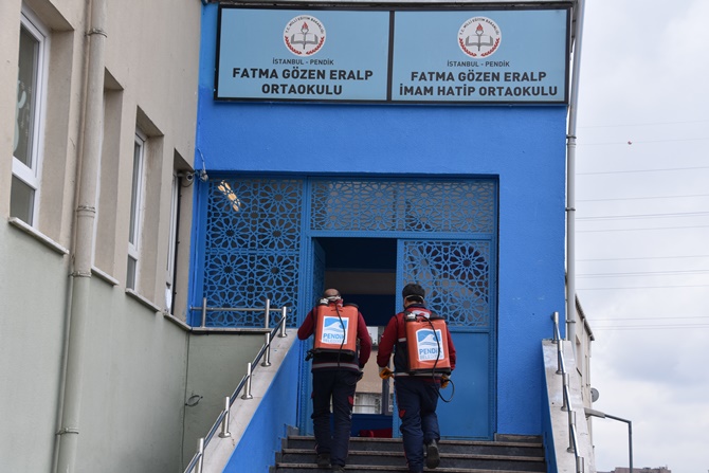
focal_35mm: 72
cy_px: 236
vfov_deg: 18.9
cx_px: 354
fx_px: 1418
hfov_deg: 28.1
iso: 400
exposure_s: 1/500
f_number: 8
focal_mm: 48
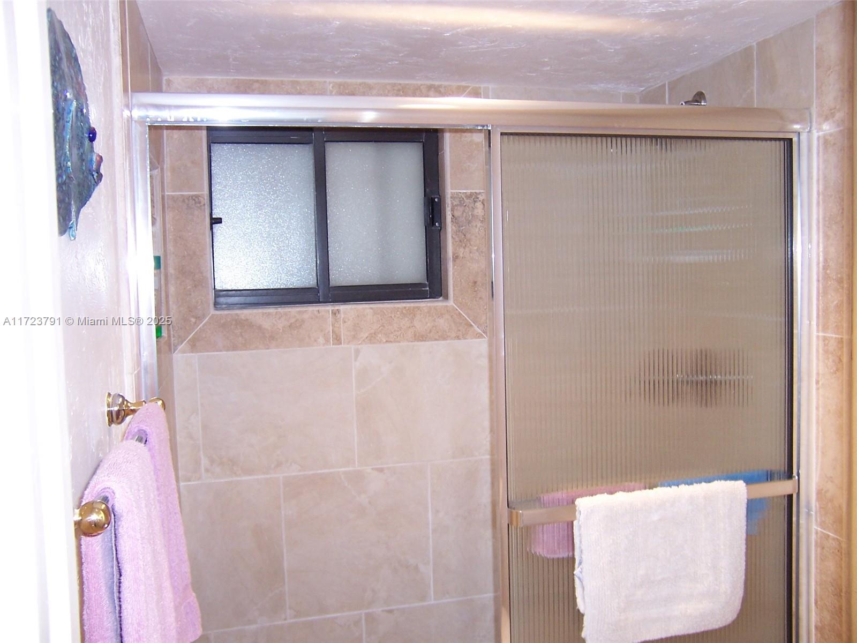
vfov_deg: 42.9
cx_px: 428
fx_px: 817
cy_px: 322
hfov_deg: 55.4
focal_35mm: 33
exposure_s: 1/60
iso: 140
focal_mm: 5.5
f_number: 2.8
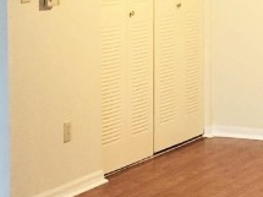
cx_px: 248
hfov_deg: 14.1
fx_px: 1048
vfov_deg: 10.7
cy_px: 16
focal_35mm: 138
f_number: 2.2
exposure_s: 1/30
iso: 160
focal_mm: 4.15
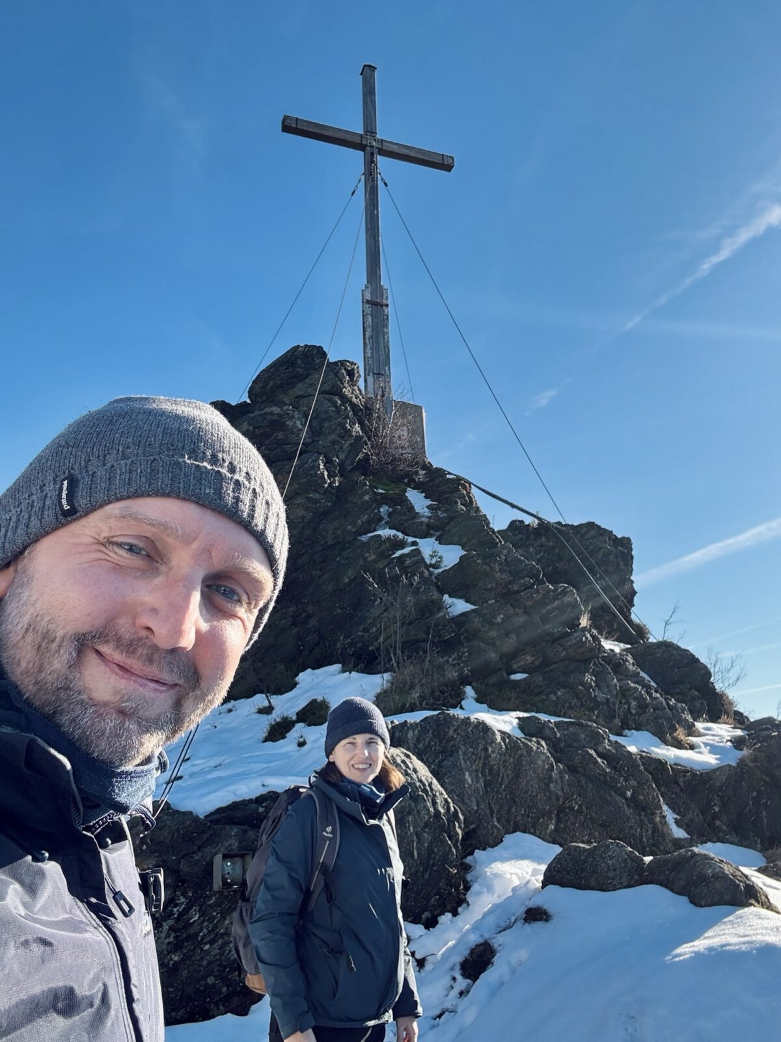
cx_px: 390
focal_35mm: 30
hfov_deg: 46.8
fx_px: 902
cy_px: 521
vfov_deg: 60.0
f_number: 1.9
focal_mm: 2.69
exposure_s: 1/569
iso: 25
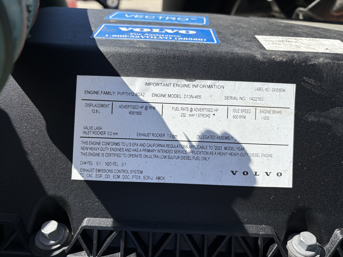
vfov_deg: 53.1
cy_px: 128
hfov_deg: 67.3
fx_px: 258
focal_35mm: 26
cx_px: 172
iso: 50
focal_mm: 5.96
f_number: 1.6
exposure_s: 1/2513
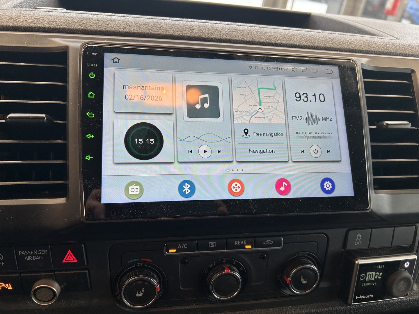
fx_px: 315
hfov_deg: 67.3
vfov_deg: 53.1
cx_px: 210
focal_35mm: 26
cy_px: 157
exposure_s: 1/100
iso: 64
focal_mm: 5.7
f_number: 1.5
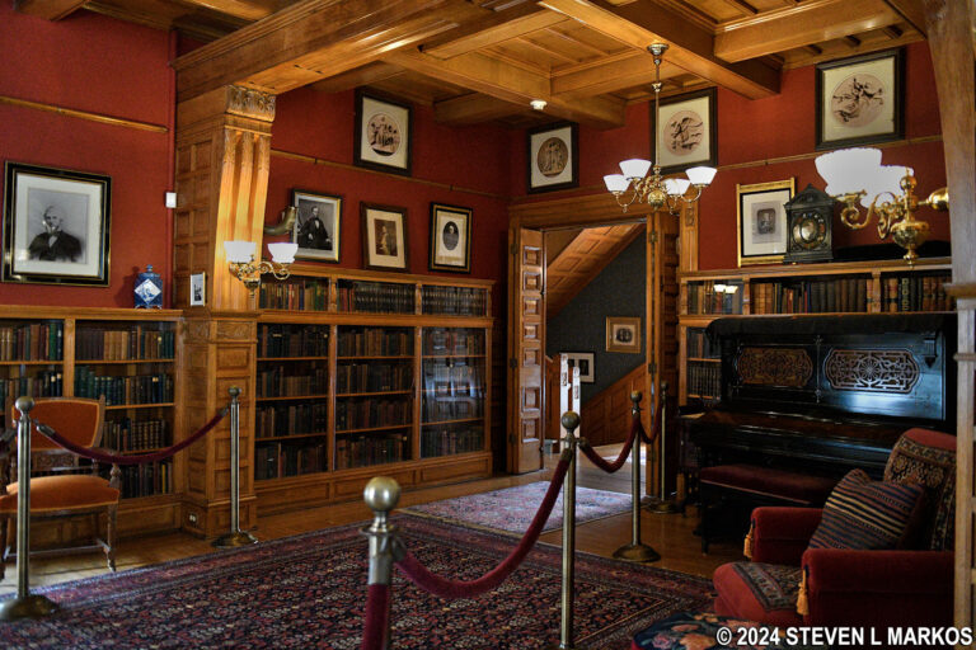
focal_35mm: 31
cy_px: 325
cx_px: 488
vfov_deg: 42.3
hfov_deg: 60.3
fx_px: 840
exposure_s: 1/160
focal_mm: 31
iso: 8000
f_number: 2.8
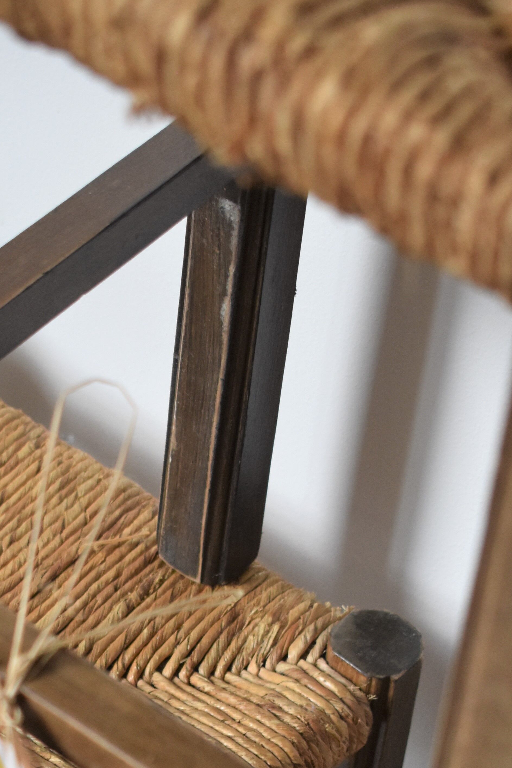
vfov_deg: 16.5
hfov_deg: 11.3
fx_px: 2581
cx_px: 78
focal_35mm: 121
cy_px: 806
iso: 800
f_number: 4.8
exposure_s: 1/160
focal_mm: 38
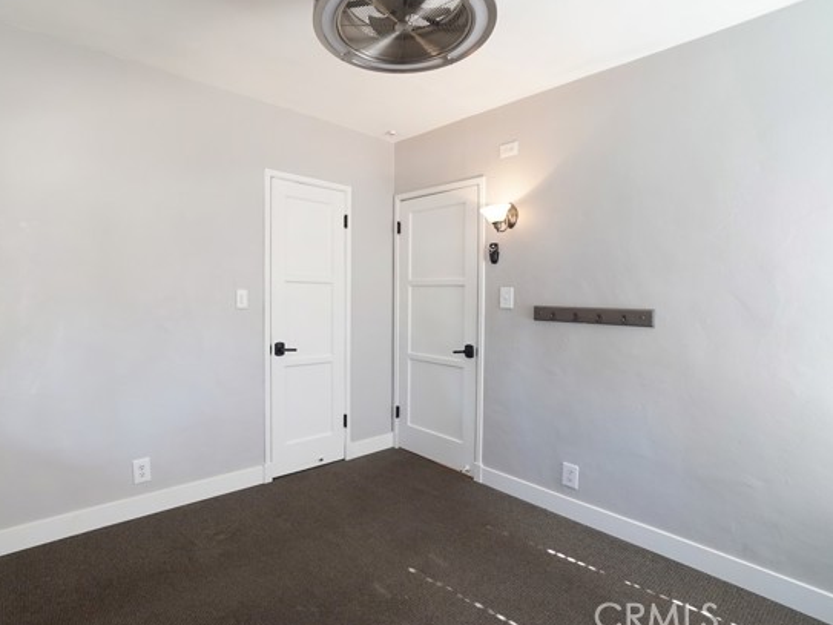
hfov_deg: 90.7
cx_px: 373
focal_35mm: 17
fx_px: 409
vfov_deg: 74.7
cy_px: 311
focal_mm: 10
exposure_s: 1/5
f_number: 11
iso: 400
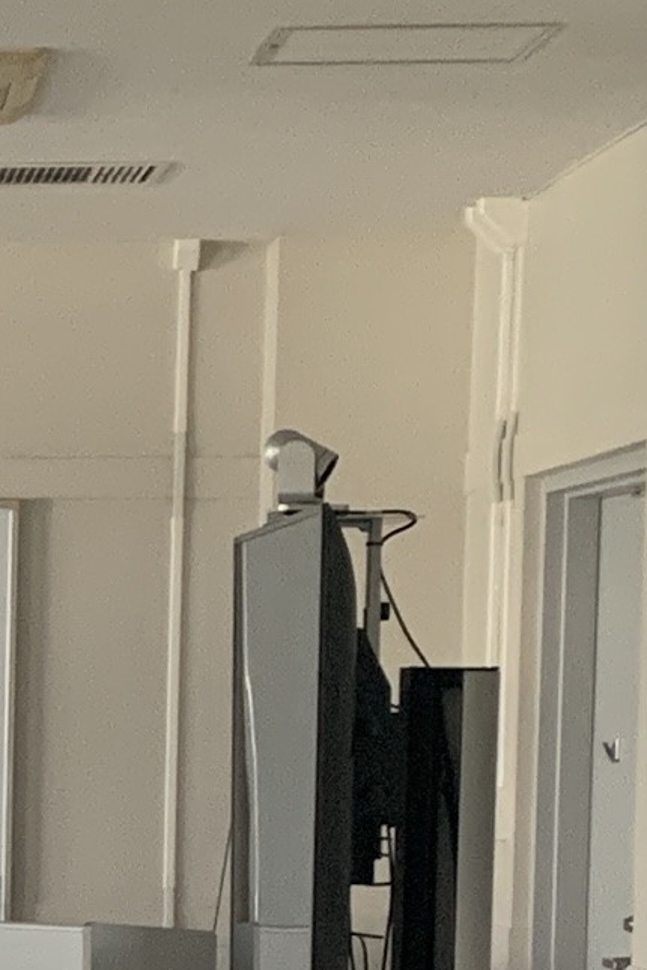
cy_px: 1089
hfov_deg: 7.8
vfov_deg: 12.0
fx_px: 4556
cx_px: -662
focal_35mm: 169
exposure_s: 1/60
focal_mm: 4.25
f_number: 1.8
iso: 160
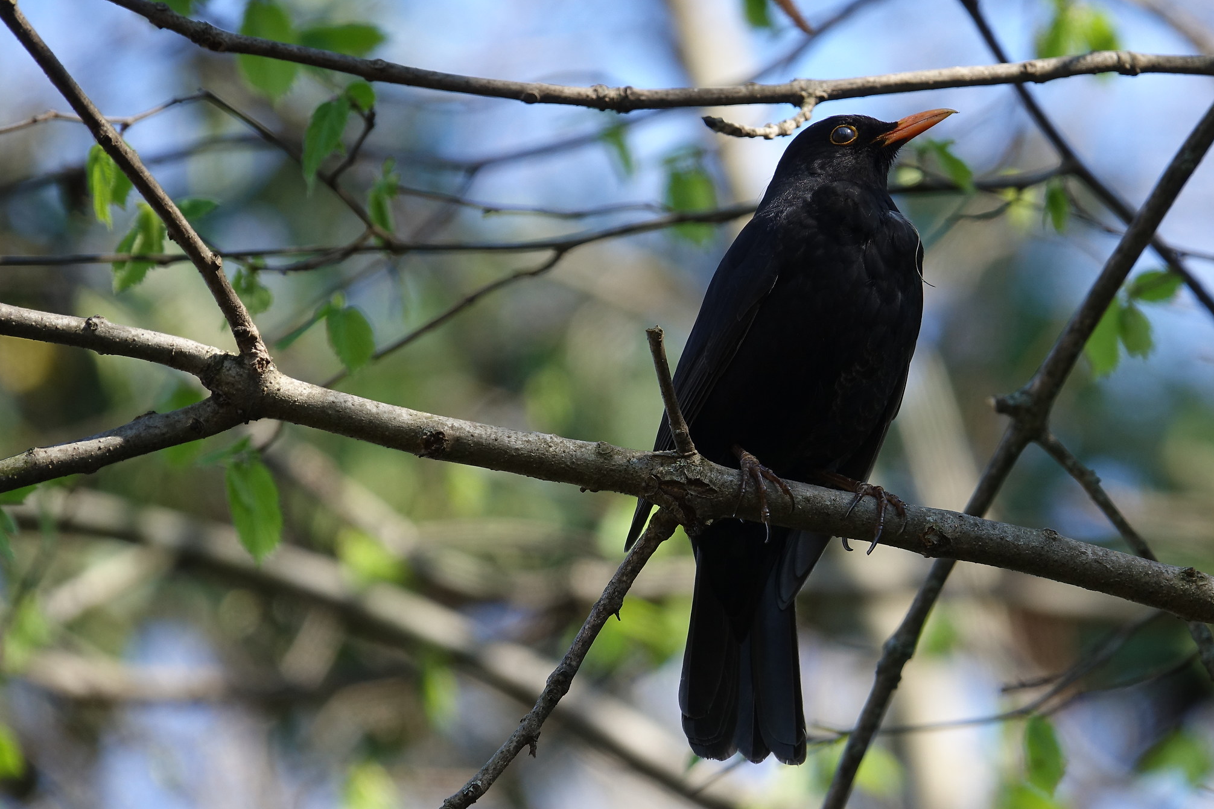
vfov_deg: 2.0
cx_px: 690
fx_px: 23770
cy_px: 419
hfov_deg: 2.9
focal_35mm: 705
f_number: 4
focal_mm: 216.73
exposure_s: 1/250
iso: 200
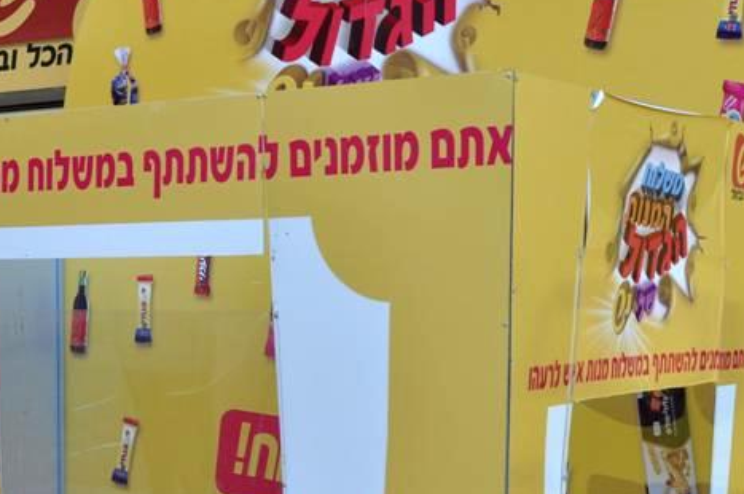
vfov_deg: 17.2
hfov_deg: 25.7
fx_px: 1630
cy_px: 341
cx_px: 306
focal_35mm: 79
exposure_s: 1/200
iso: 400
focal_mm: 24
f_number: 7.1
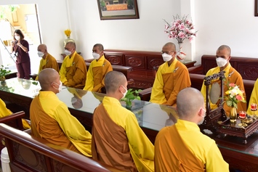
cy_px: 111
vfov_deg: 30.4
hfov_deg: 44.2
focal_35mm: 44
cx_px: 156
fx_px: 315
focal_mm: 24
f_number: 4
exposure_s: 1/80
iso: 1600
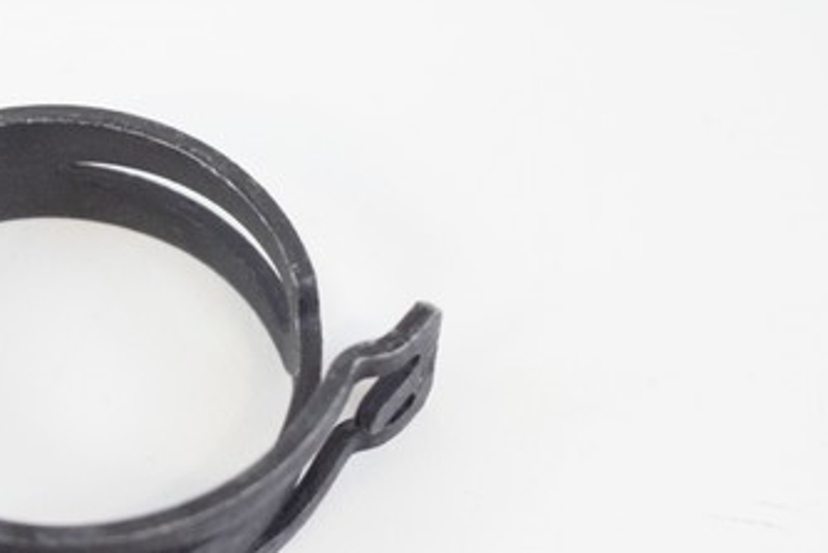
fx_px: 3634
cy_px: 386
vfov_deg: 8.7
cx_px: 107
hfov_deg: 12.9
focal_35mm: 158
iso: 1400
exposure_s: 1/60
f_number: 5.6
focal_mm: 55
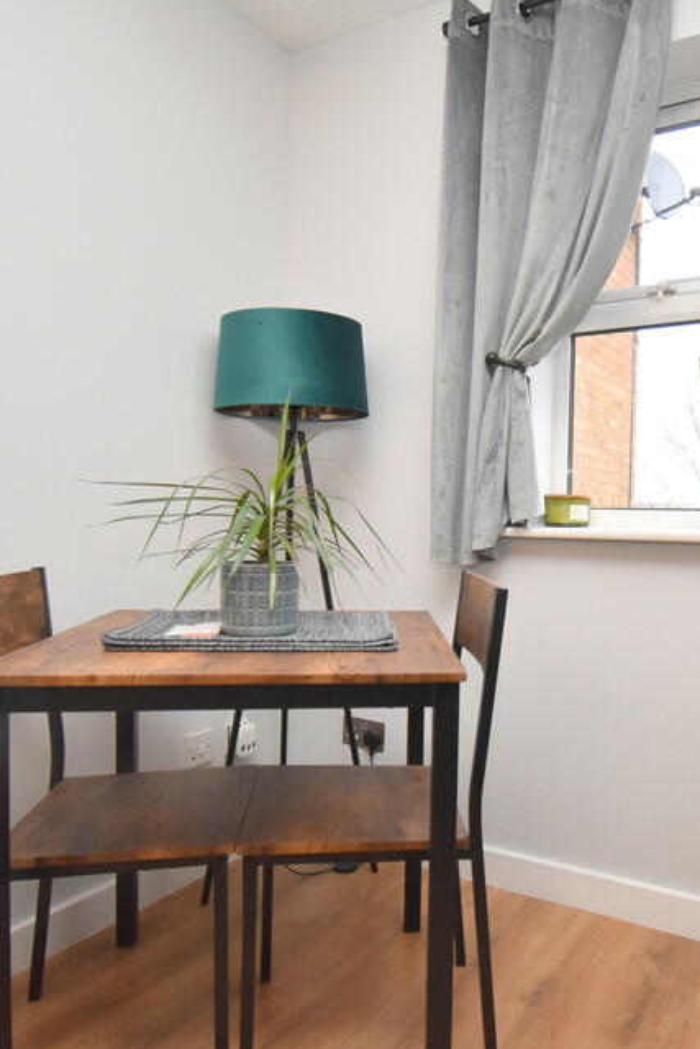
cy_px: 556
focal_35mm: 24
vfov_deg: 73.7
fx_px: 700
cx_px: 459
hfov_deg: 52.3
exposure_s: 1/125
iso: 1250
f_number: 4.5
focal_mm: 10
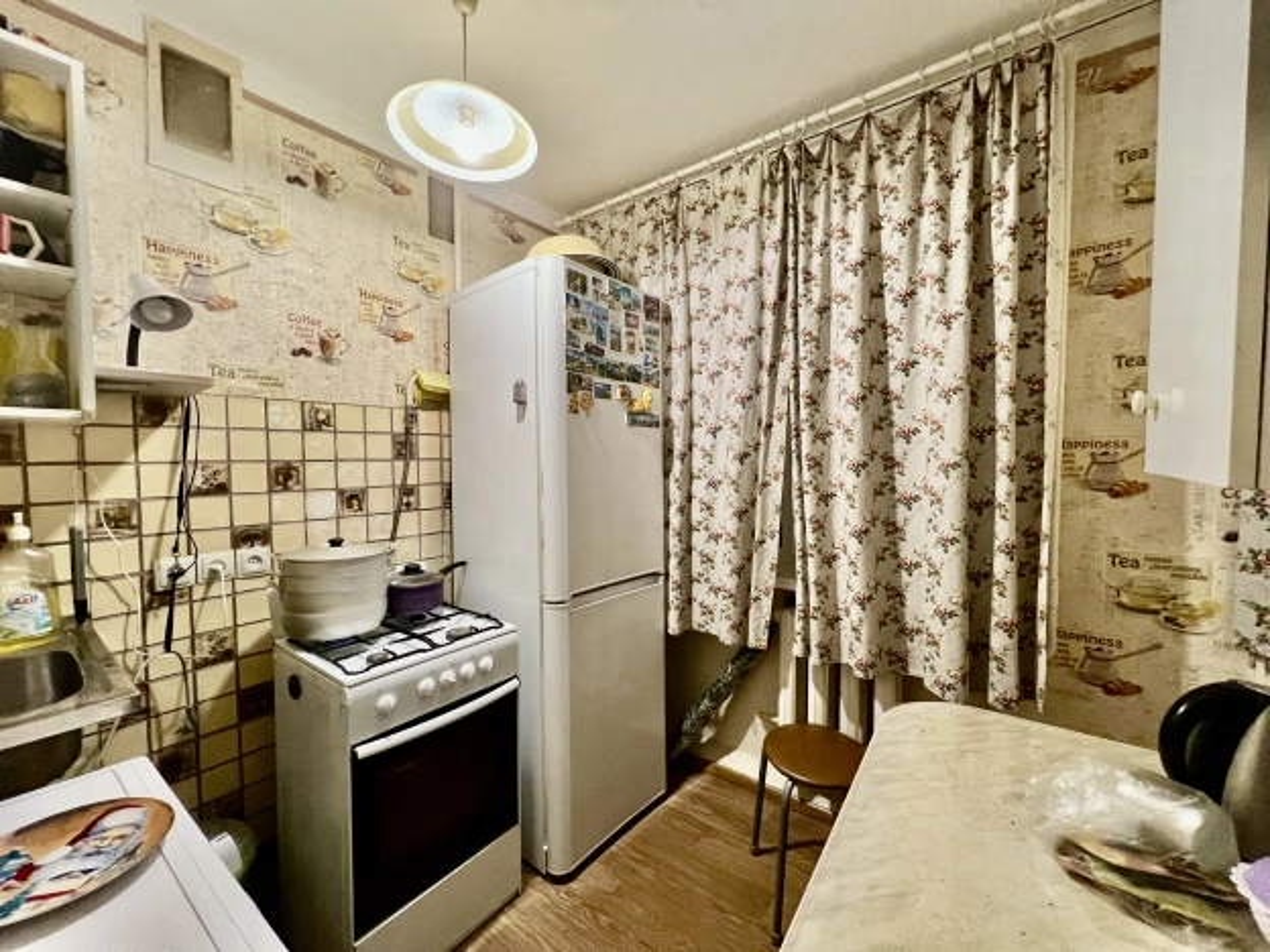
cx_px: 635
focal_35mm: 13
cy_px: 476
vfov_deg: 89.9
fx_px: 477
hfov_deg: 106.2
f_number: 1.8
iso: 400
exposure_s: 1/50
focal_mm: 1.57
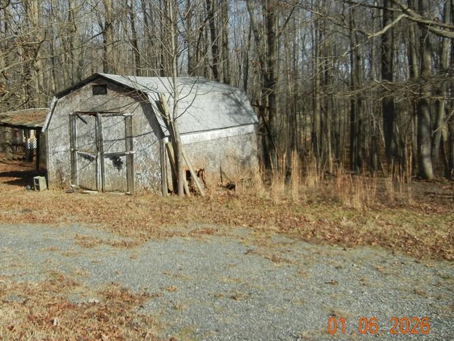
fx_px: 577
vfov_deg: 32.7
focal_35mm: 44
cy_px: 128
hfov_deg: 42.1
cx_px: 137
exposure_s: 1/368
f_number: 7
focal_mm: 5.4
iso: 160
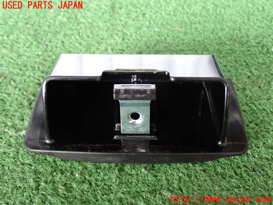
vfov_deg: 32.9
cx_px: 136
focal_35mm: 44
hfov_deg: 42.9
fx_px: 347
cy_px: 102
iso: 640
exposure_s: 1/40
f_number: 2.9
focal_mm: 7.84
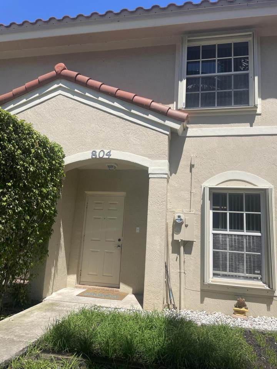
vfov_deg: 67.3
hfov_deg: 53.1
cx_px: 138
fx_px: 277
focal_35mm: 26
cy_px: 184
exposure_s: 1/3610
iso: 32
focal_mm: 4.2
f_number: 1.6
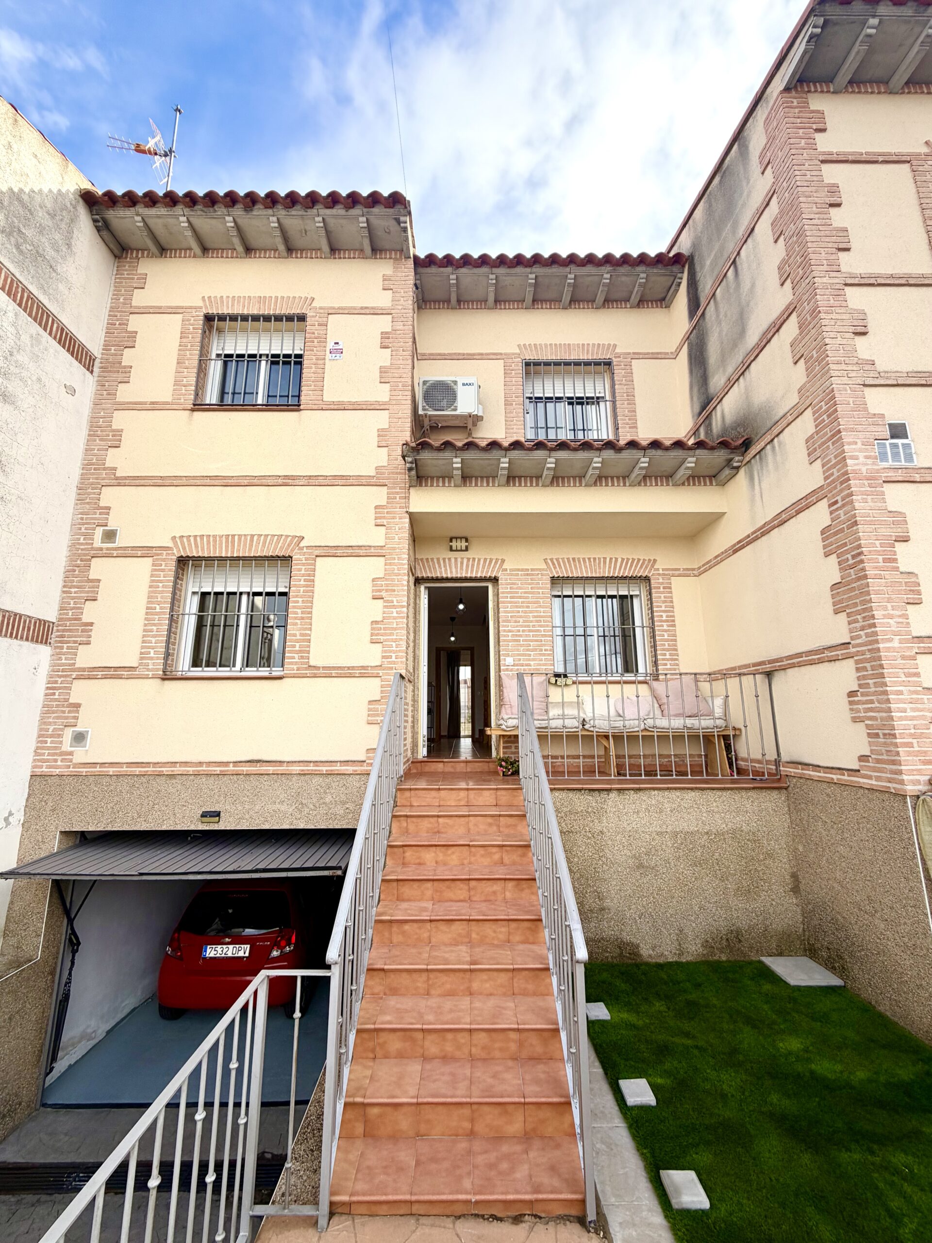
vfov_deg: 102.1
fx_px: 503
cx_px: 466
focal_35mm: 14
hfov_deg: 85.7
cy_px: 622
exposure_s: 1/625
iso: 40
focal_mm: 2.22
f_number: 2.2
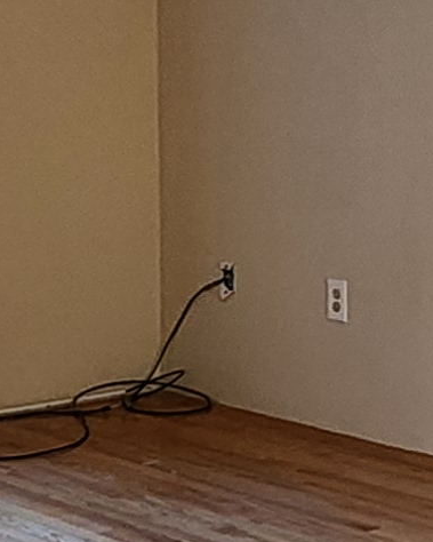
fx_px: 1715
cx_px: 382
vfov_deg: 17.9
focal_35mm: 107
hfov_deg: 14.3
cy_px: 305
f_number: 2.2
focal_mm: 2.2
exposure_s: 1/40
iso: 400
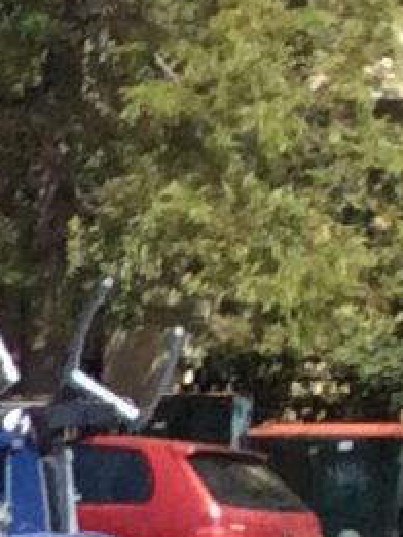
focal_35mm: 323
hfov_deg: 3.8
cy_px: 1212
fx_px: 5010
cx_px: -2186
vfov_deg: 5.9
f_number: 2.4
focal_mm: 3.3
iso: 32
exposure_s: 1/937
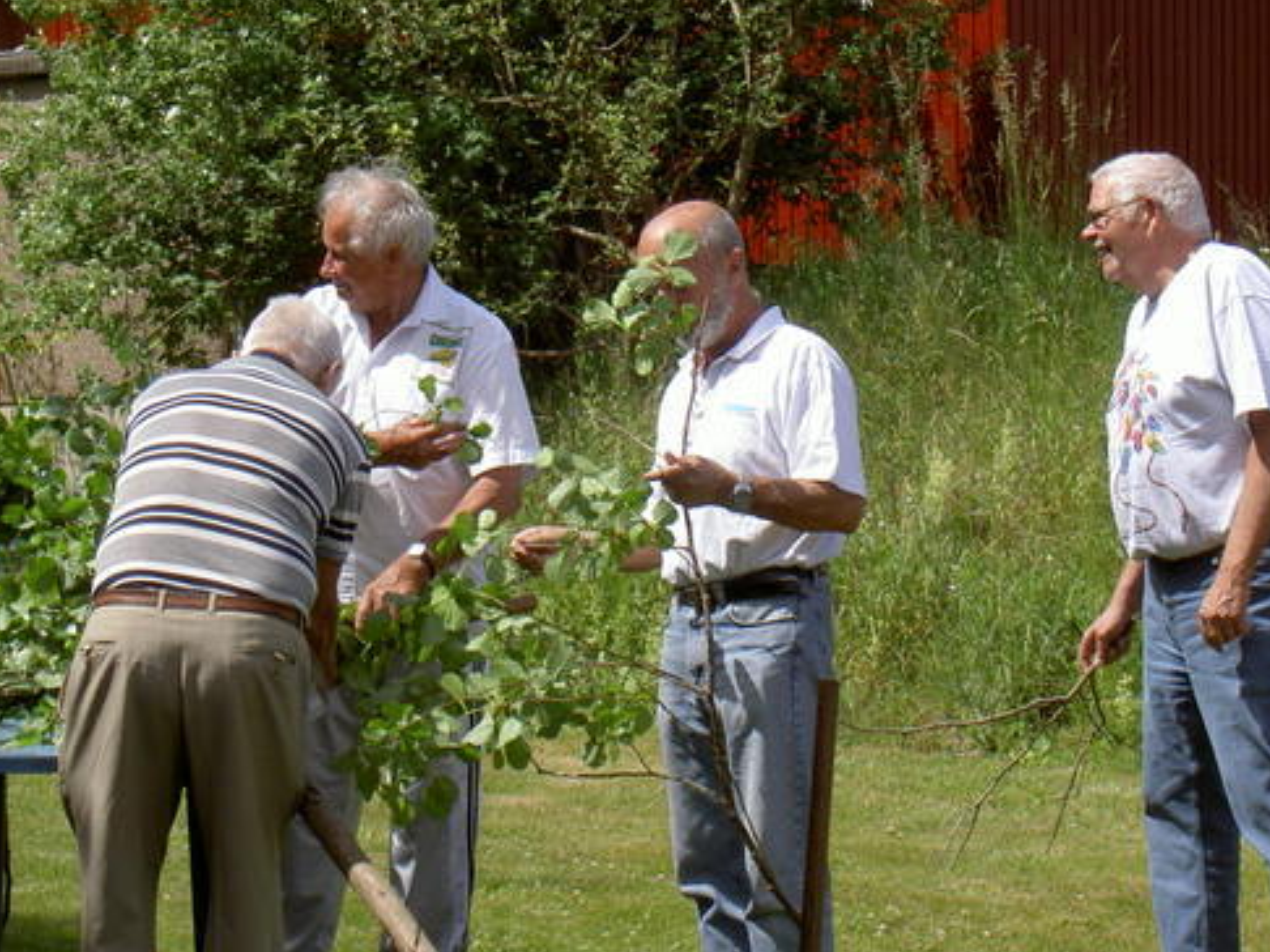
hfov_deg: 16.3
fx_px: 4437
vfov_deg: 12.2
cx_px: 604
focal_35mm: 121
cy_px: 323
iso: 50
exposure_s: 1/200
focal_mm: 17.4
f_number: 6.8
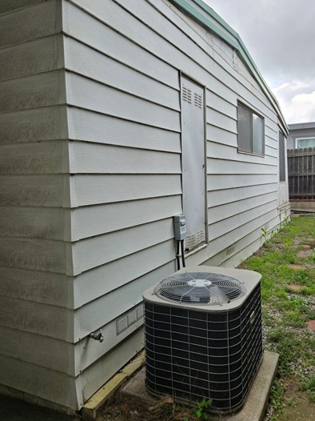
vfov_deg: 63.3
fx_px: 340
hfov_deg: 49.7
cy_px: 190
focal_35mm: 28
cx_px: 165
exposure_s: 1/2686
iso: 80
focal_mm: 5.4
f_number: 1.8
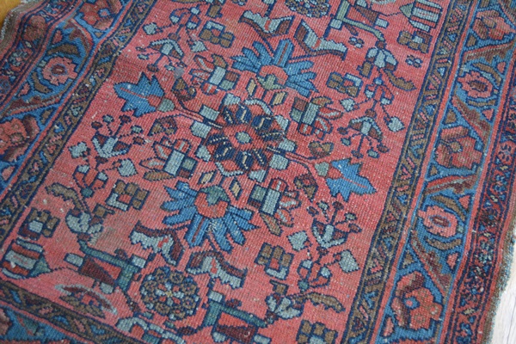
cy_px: 172
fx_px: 559
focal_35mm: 39
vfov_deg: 34.2
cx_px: 258
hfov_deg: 49.6
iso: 720
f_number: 4.2
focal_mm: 26
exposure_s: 1/60
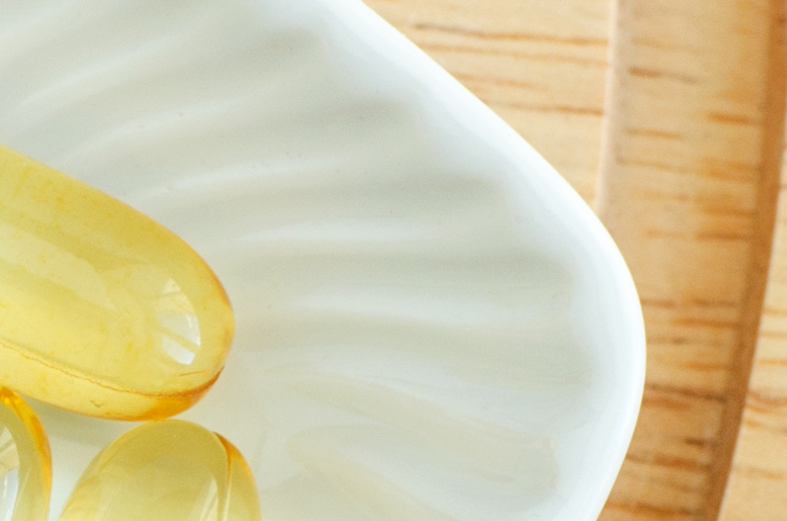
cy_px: 643
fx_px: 6364
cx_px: -720
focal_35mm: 292
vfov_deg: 4.7
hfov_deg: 6.9
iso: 125
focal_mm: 35
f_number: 2.5
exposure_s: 1/25
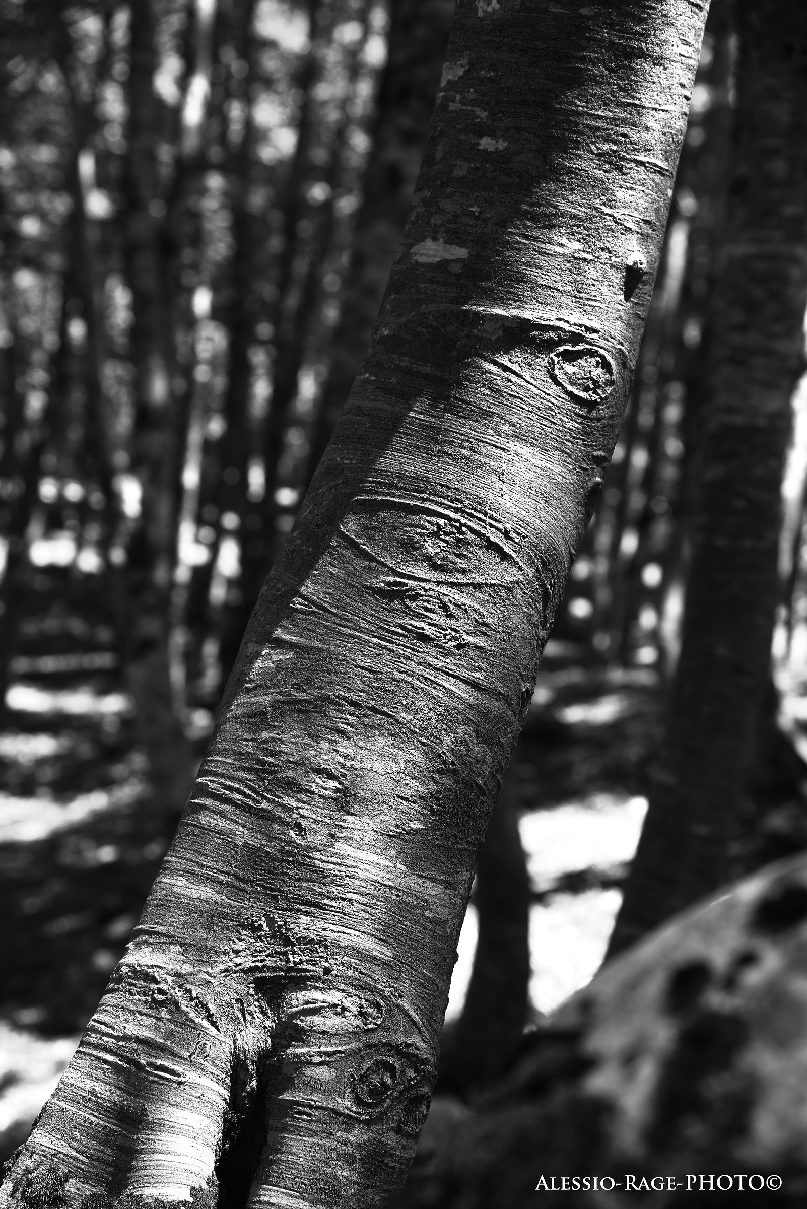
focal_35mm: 85
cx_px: 404
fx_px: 2855
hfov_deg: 16.1
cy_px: 604
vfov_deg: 23.9
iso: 800
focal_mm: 85
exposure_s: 1/500
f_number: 5.6
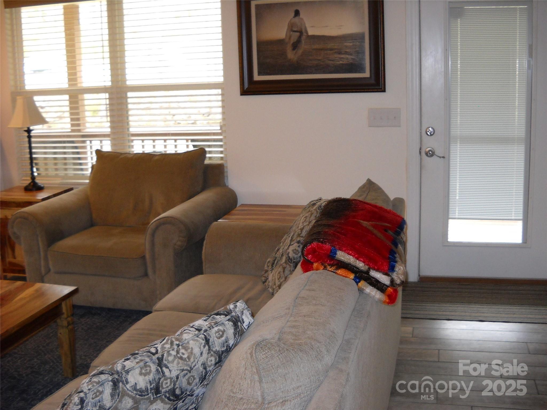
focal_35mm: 41
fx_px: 648
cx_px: 274
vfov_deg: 35.1
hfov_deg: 45.8
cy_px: 205
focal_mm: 6.72
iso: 200
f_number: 3.1
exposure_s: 1/30
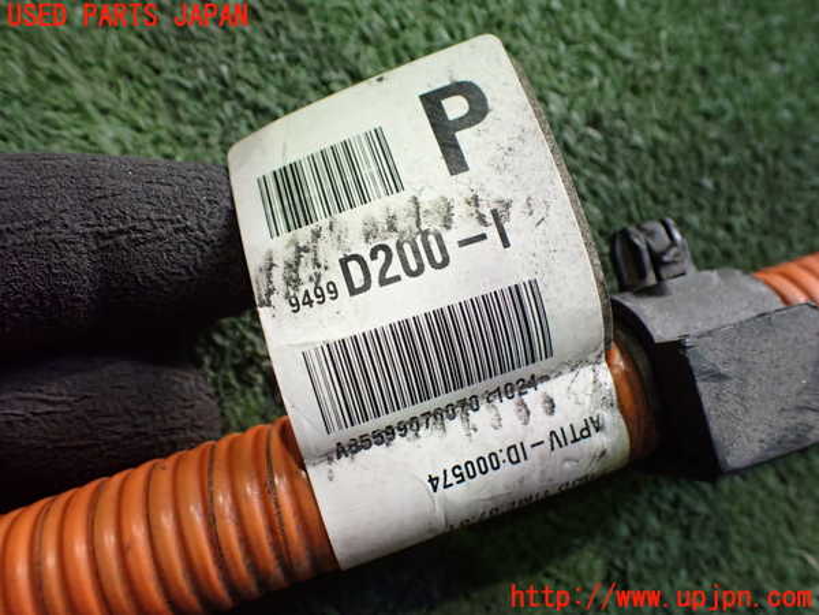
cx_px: 410
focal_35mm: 30
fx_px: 710
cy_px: 308
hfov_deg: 60.0
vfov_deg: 46.8
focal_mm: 5.4
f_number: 2.3
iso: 800
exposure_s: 1/100
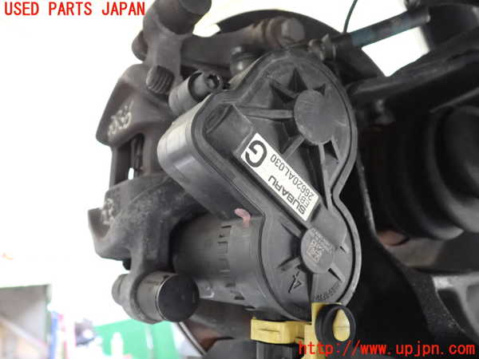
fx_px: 415
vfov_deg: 46.8
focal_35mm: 30
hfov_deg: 60.0
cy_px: 180
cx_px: 240
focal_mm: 5.4
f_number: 2.3
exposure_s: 1/200
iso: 2000
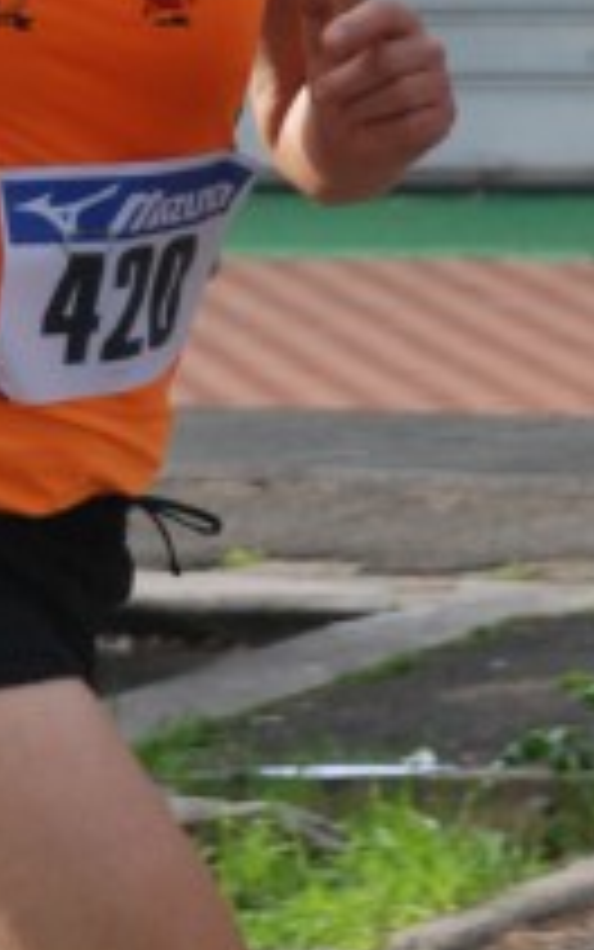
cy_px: 450
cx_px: 304
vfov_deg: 5.1
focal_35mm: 414
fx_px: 10728
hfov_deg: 3.2
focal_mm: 95
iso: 1000
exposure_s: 1/640
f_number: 5.6
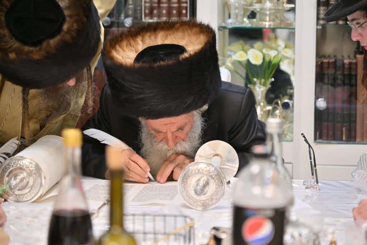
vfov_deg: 11.4
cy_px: 122
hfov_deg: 17.1
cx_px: 184
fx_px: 1223
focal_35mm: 120
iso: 500
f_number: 4
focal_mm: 120
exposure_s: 1/200
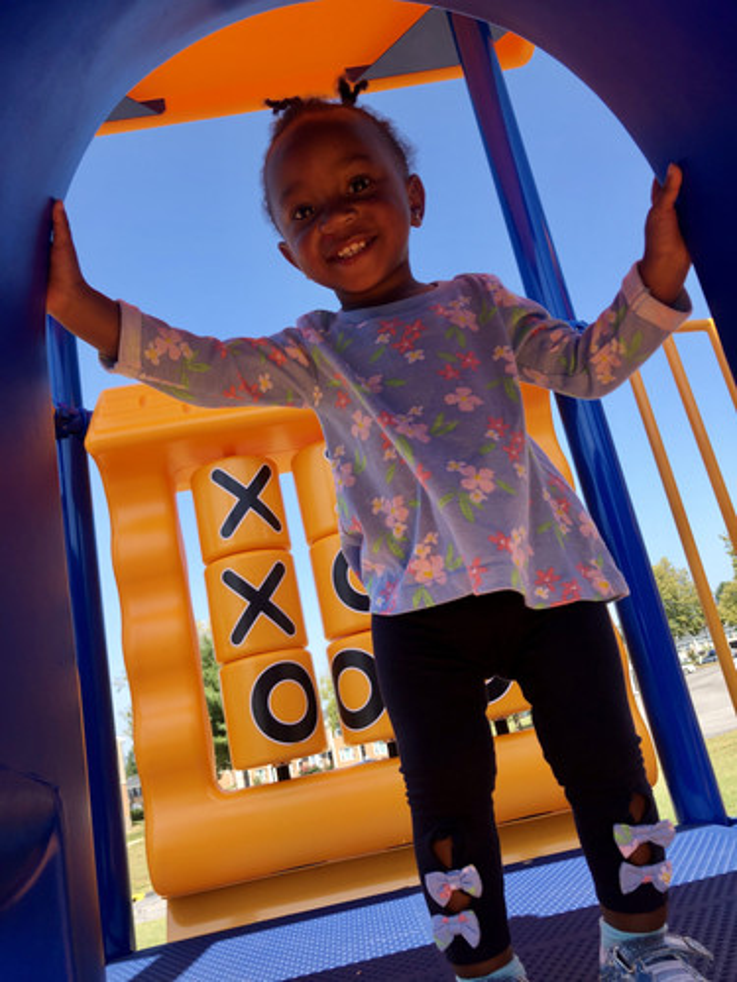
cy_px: 491
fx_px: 795
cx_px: 368
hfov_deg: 49.7
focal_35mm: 28
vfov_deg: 63.4
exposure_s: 1/727
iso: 20
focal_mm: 4
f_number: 1.8
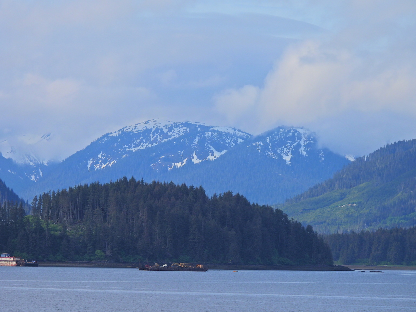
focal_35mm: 300
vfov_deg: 5.0
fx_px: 3605
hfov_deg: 6.6
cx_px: 208
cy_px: 156
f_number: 5
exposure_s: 1/1000
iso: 100
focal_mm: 53.5
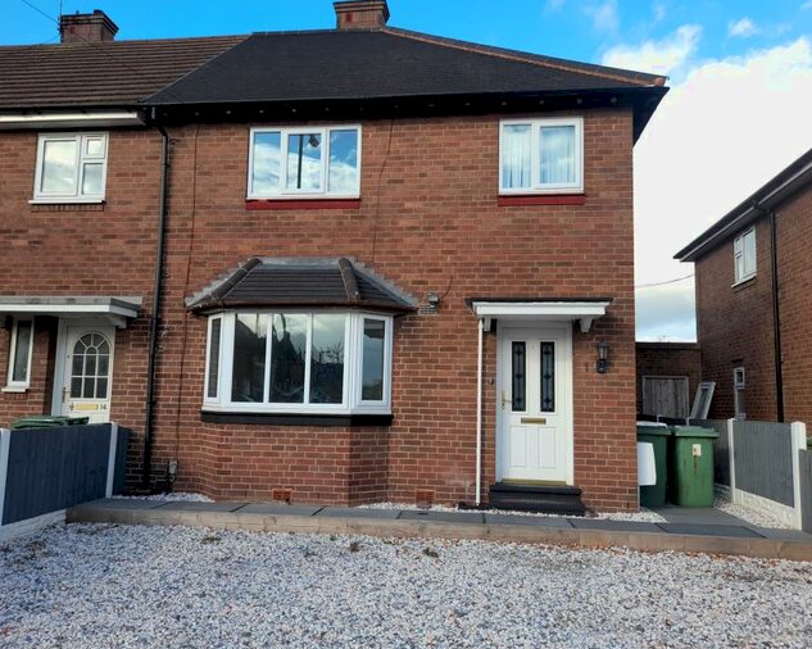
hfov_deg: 64.1
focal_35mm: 27
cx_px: 399
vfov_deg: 53.2
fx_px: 649
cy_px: 329
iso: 20
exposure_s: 1/323
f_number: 2
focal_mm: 4.6
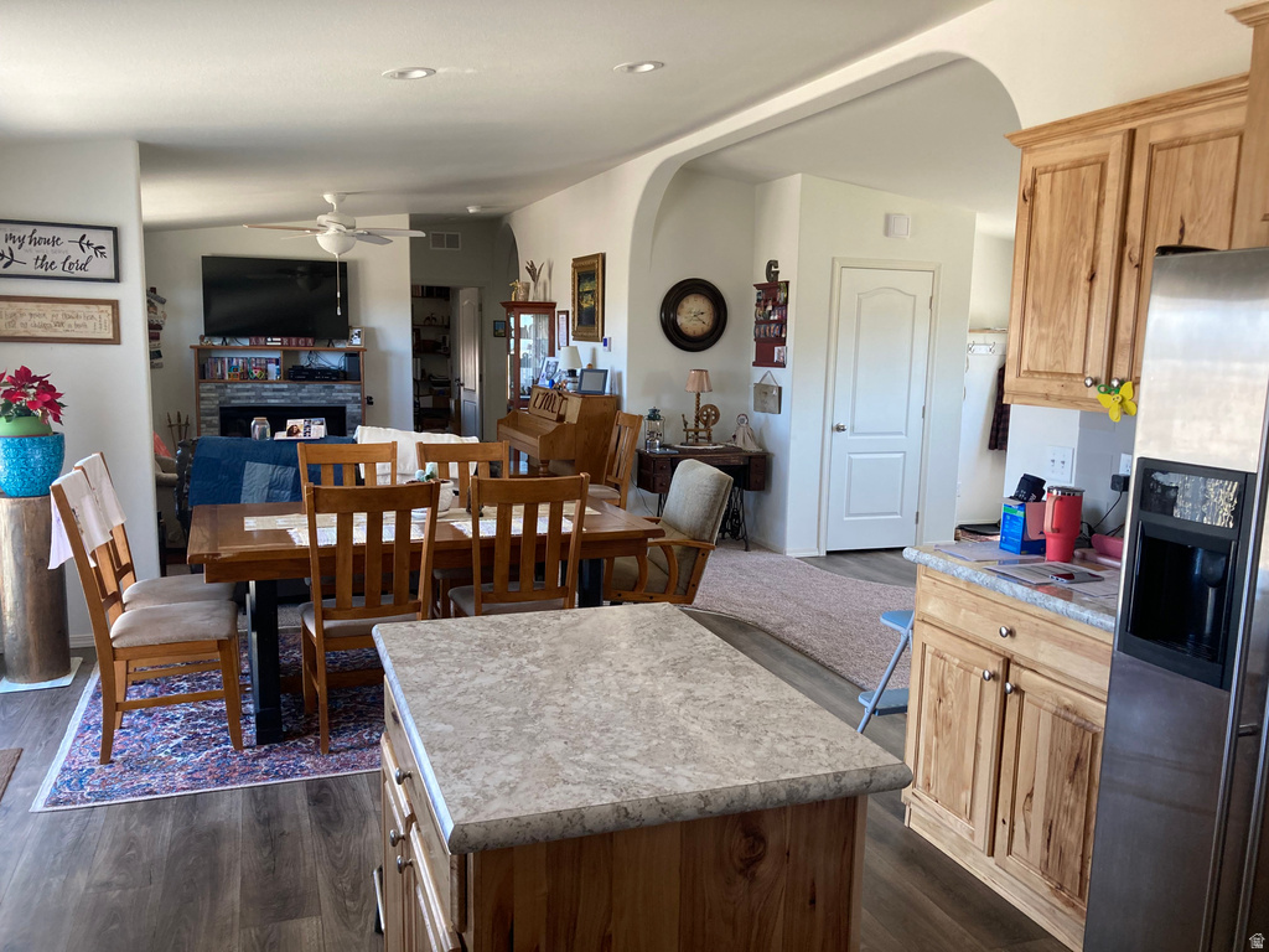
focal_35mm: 28
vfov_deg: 49.7
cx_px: 634
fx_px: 1026
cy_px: 476
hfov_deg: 63.4
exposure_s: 1/71
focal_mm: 3.99
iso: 80
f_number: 1.8
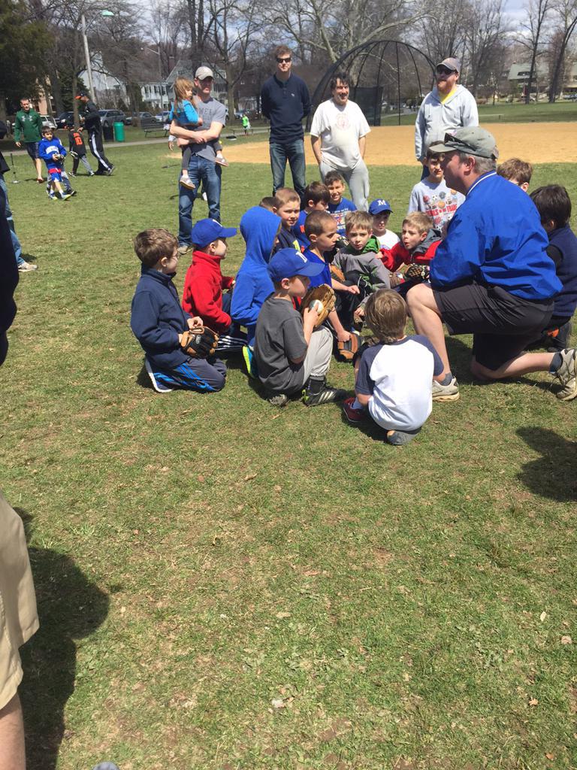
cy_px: 385
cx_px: 288
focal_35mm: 29
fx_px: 645
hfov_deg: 48.2
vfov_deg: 61.7
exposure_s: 1/1412
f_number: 2.2
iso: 32
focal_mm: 4.15
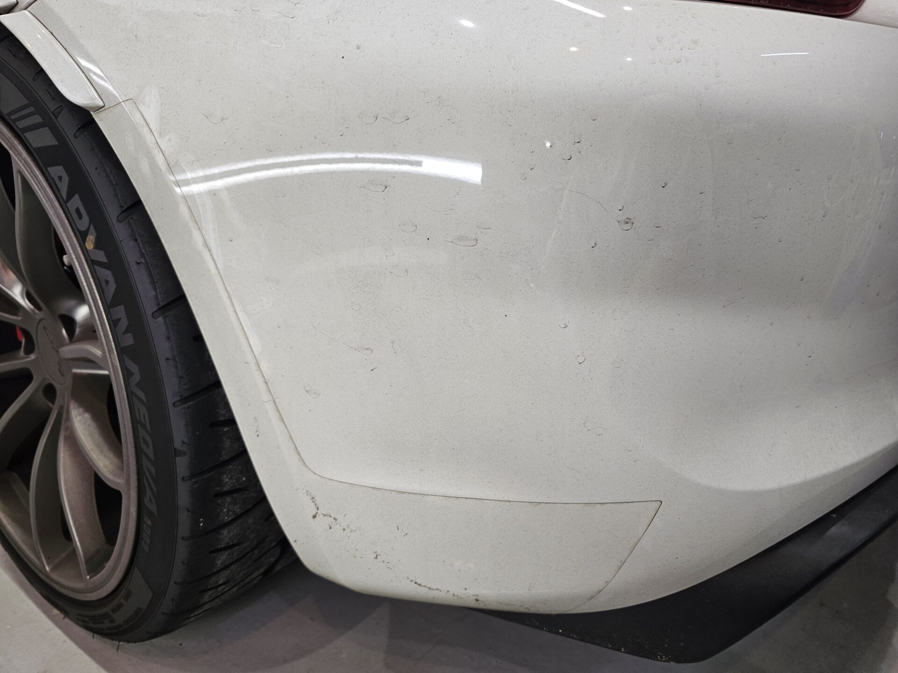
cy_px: 336
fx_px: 597
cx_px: 449
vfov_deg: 58.9
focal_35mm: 23
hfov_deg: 73.9
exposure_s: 1/100
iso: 64
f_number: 1.7
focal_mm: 6.3
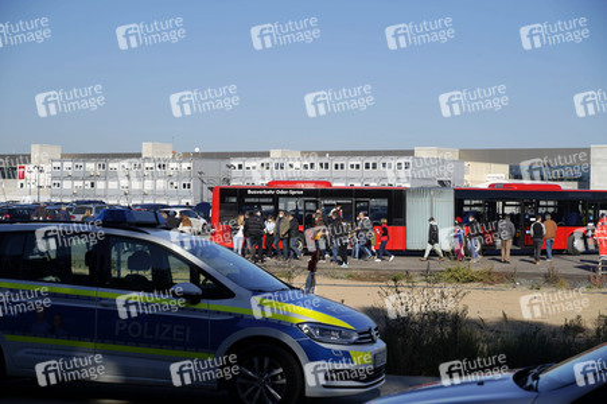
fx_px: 1264
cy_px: 202
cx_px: 304
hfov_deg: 27.0
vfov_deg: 18.2
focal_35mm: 75
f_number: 6.3
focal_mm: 75
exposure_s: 1/1250
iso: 100
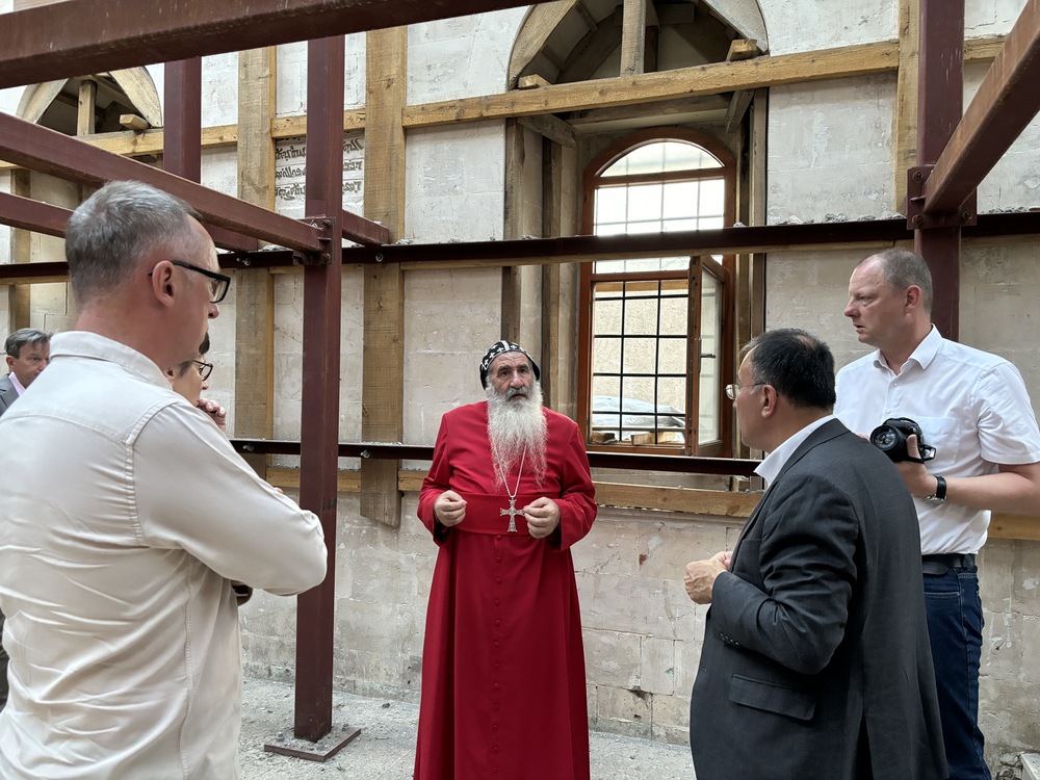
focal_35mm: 26
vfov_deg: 53.1
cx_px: 520
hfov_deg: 67.3
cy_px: 390
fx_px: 781
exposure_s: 1/50
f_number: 1.6
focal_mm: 5.96
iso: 500
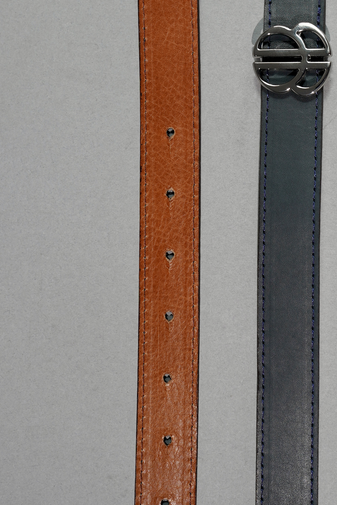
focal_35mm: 80
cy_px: 87
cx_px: 242
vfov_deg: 24.9
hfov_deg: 17.0
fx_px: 1123
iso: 200
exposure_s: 1/200
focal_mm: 41
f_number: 4.5
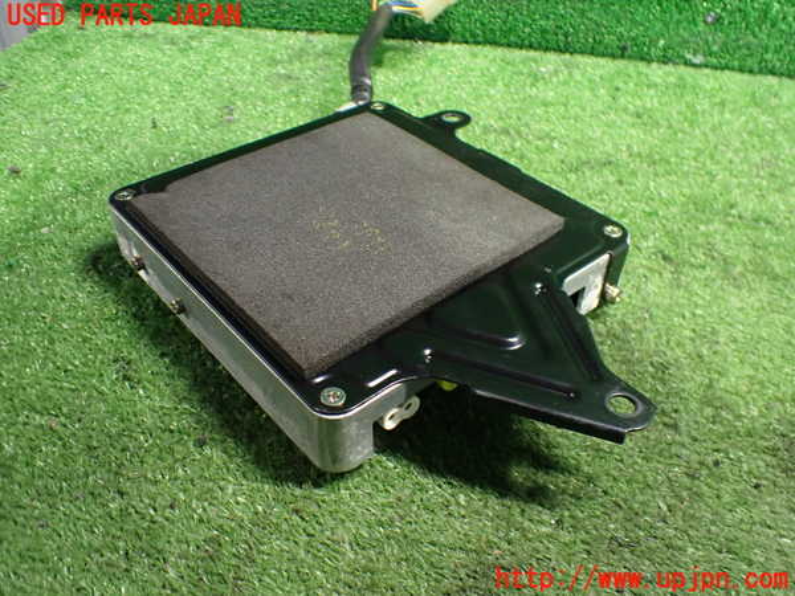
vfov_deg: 46.8
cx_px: 398
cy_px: 298
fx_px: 689
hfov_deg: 60.0
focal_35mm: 30
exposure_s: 1/30
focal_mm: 5.4
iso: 1000
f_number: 2.3
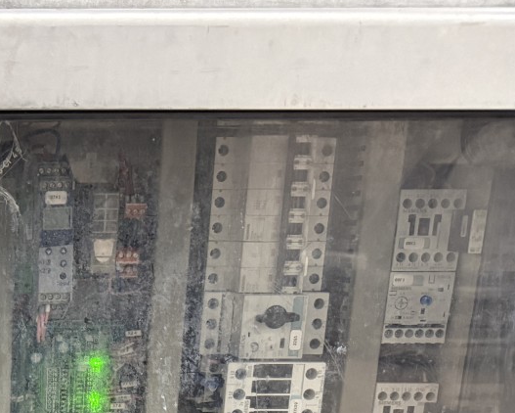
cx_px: -72
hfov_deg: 26.8
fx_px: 976
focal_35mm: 64
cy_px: 509
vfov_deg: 21.9
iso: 640
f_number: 1.78
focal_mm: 6.76
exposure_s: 1/33
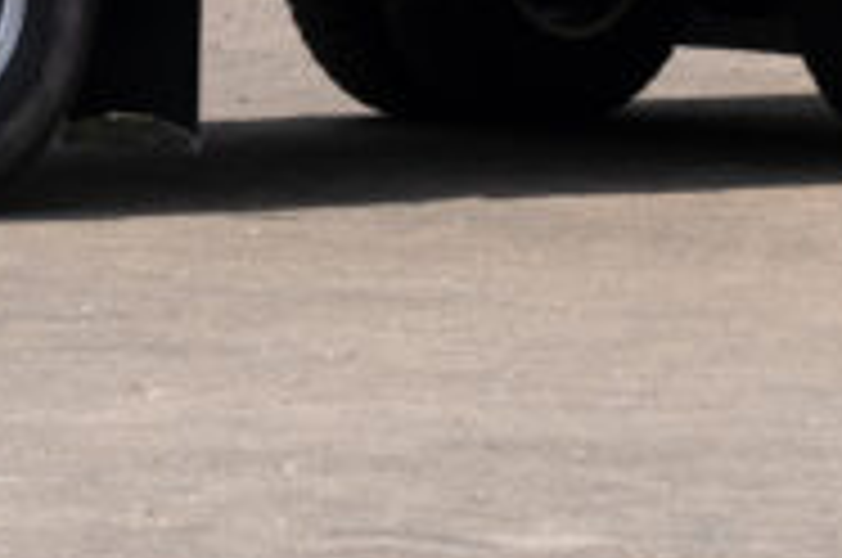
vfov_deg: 2.9
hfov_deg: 4.4
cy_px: -490
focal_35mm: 465
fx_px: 10857
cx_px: -567
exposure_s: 1/1600
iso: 640
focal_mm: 75
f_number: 5.6
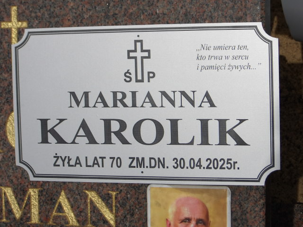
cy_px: 114
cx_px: 152
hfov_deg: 18.2
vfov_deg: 13.7
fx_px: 945
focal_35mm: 108
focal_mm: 19.6
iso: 100
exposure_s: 1/109
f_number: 23.2
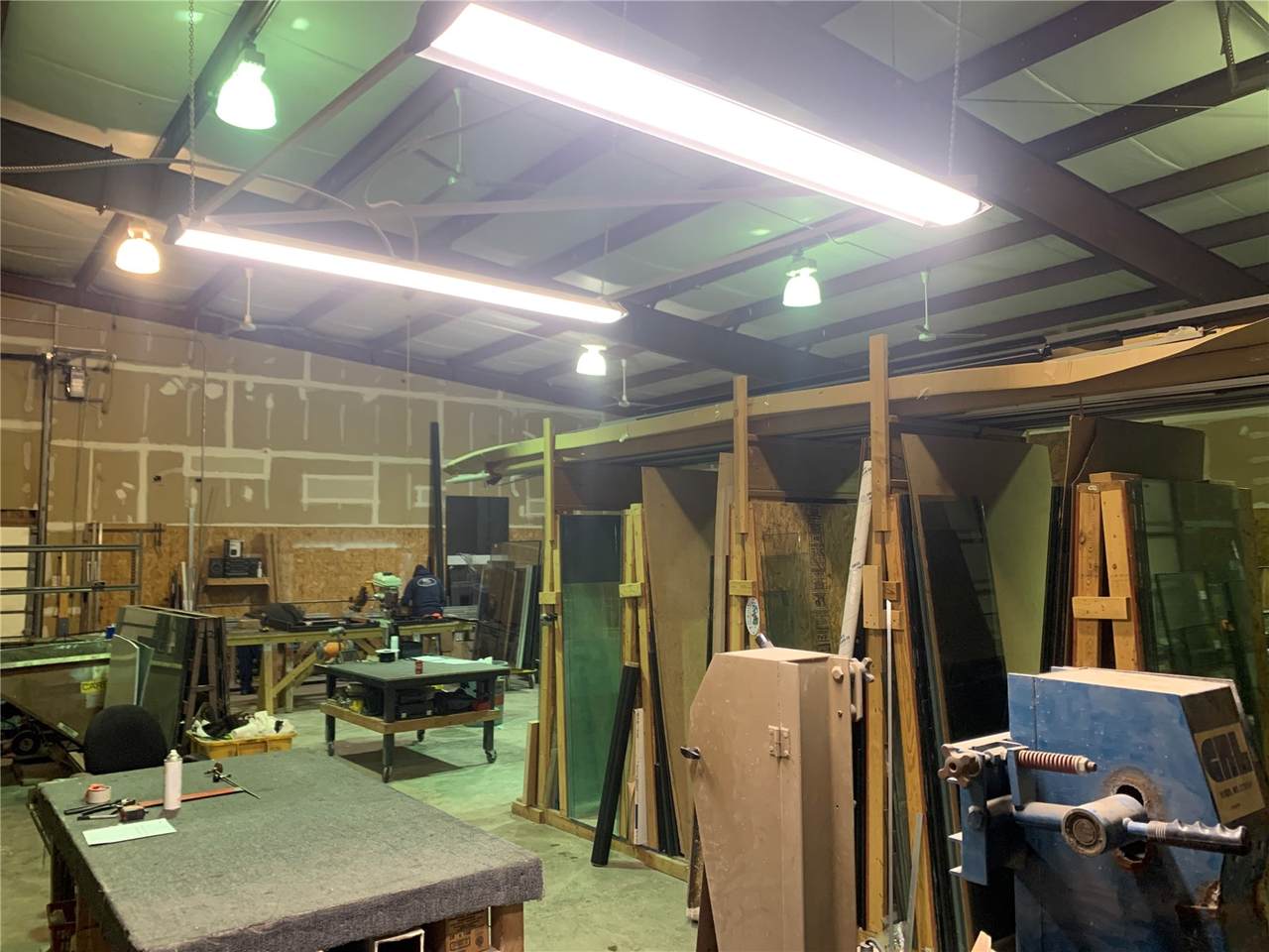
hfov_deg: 67.3
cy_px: 476
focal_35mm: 26
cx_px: 634
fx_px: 953
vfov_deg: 53.1
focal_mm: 4.25
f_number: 1.8
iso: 160
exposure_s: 1/60
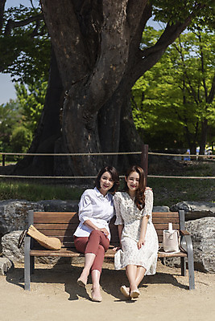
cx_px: 108
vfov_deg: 28.8
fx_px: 626
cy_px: 160
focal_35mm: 70
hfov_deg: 19.5
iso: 100
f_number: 2.8
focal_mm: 70
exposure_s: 1/3200
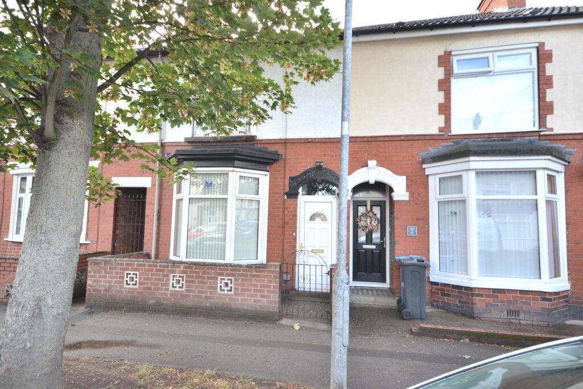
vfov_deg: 59.5
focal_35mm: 21
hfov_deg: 81.2
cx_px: 292
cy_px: 194
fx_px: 340
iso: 400
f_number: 4.8
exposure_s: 1/80
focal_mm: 14
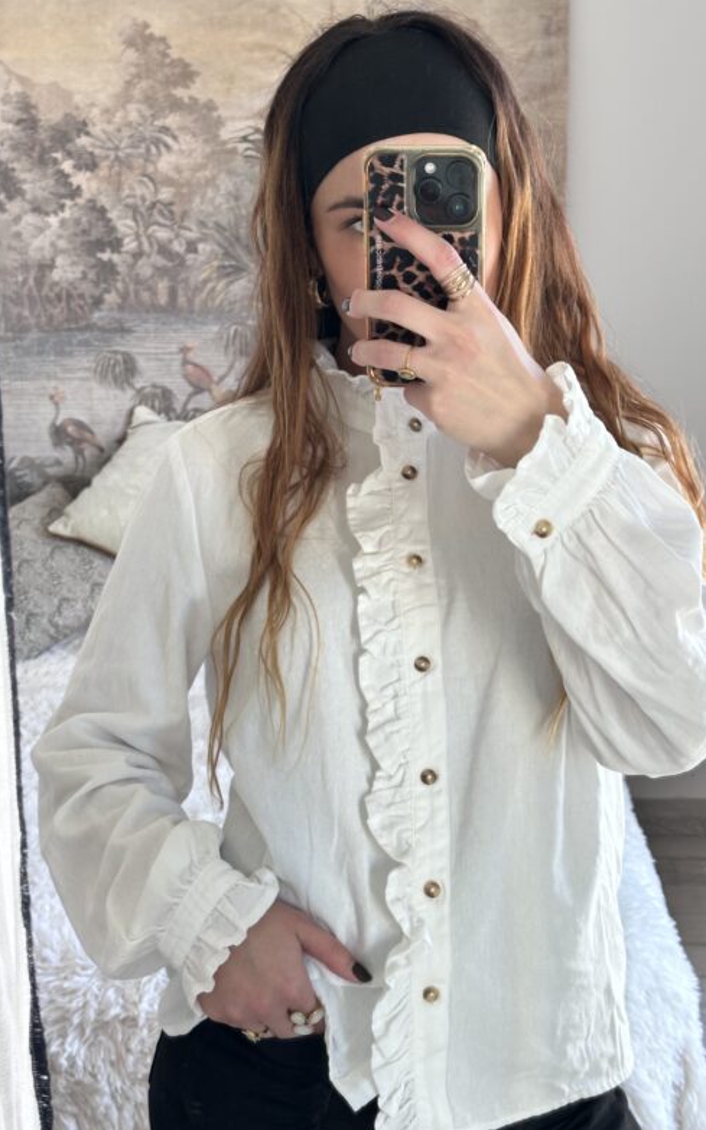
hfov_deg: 24.8
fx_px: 1602
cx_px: 427
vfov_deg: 38.9
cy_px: 573
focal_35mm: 52
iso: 80
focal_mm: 6.86
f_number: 1.78
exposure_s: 1/79
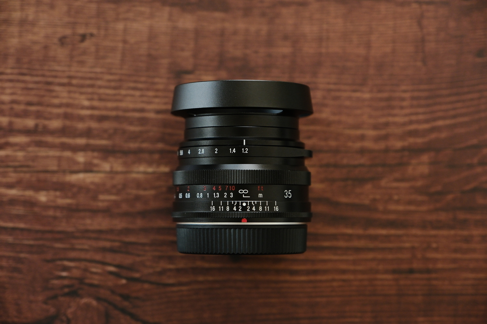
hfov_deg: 24.5
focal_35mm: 83
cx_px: 244
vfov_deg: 16.5
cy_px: 162
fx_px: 1123
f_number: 2.8
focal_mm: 55
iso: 1250
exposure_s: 1/75
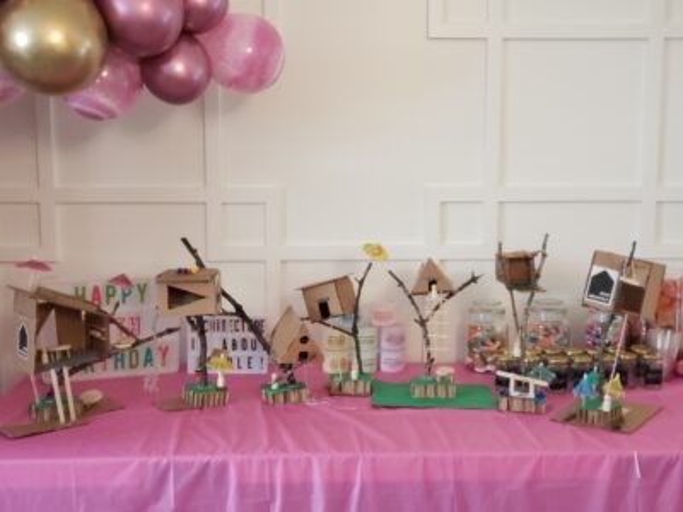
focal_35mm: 52
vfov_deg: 28.0
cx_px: 342
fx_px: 1026
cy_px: 256
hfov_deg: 36.8
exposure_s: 1/24
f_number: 2.4
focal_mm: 6
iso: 400
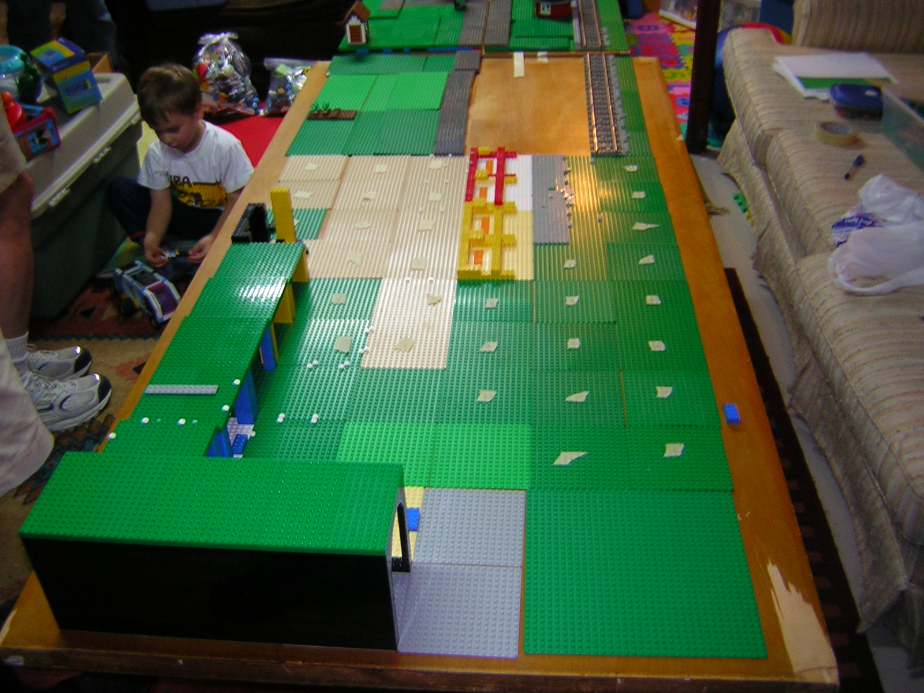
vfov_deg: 39.7
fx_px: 961
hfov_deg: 51.4
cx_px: 462
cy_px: 346
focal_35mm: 36
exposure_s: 1/5.6
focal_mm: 4.7
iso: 54
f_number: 2.6
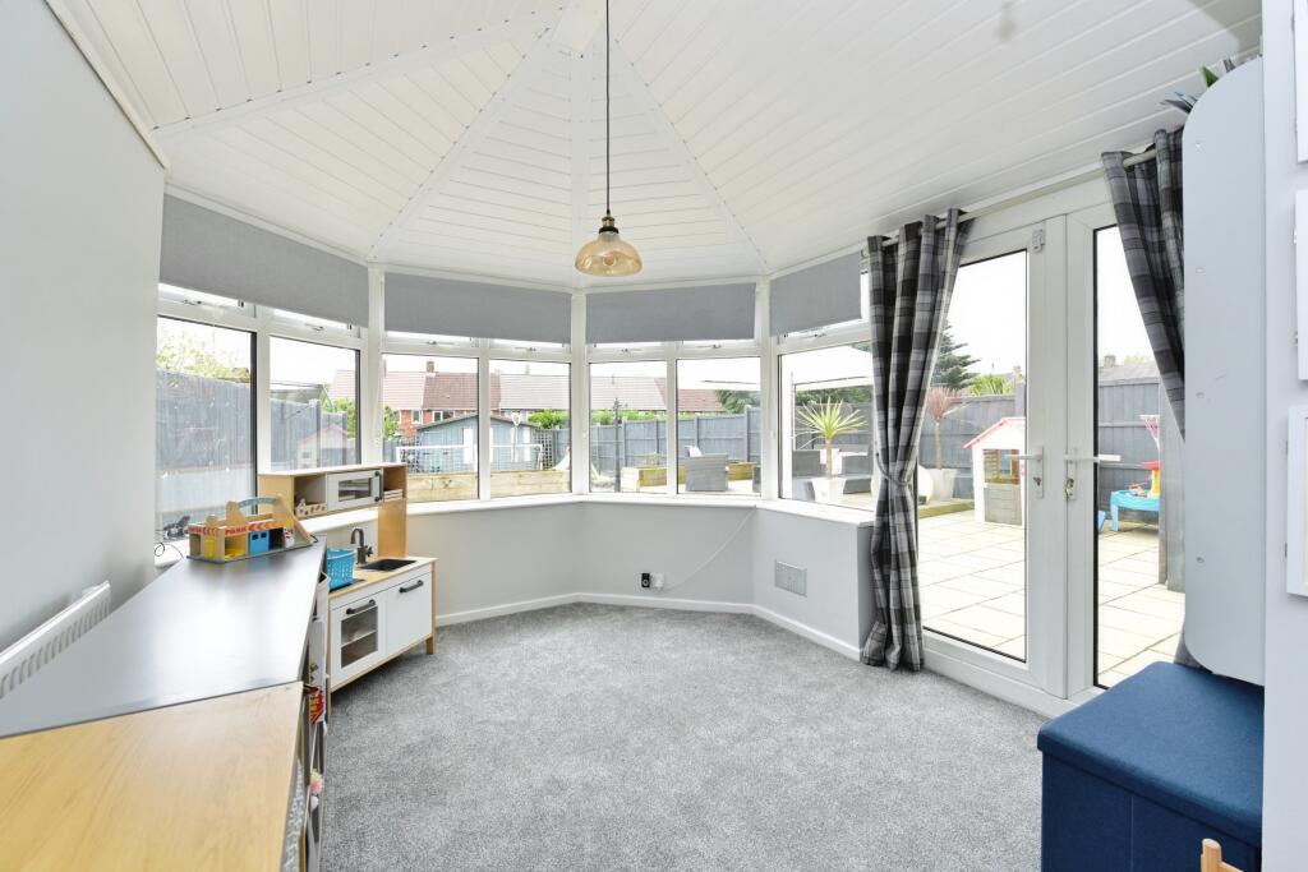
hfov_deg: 100.4
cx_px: 654
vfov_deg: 77.3
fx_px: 545
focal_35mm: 15
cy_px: 436
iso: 400
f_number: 6.7
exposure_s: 1/180
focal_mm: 15
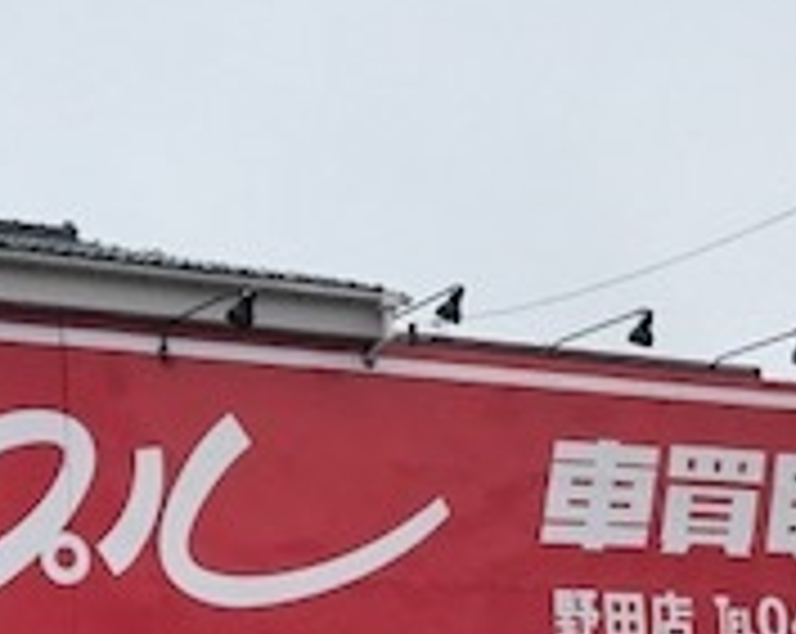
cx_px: 238
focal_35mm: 99
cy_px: 670
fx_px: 2328
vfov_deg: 15.2
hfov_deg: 19.3
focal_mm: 3.99
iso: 20
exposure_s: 1/584
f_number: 1.8
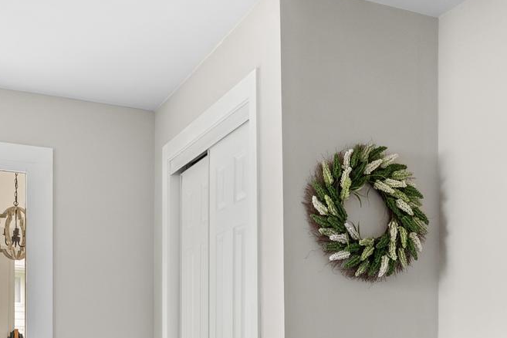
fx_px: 768
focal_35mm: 55
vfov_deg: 23.5
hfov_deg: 36.1
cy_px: 358
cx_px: 340
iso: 500
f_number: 7.1
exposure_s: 1/20
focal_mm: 17.5
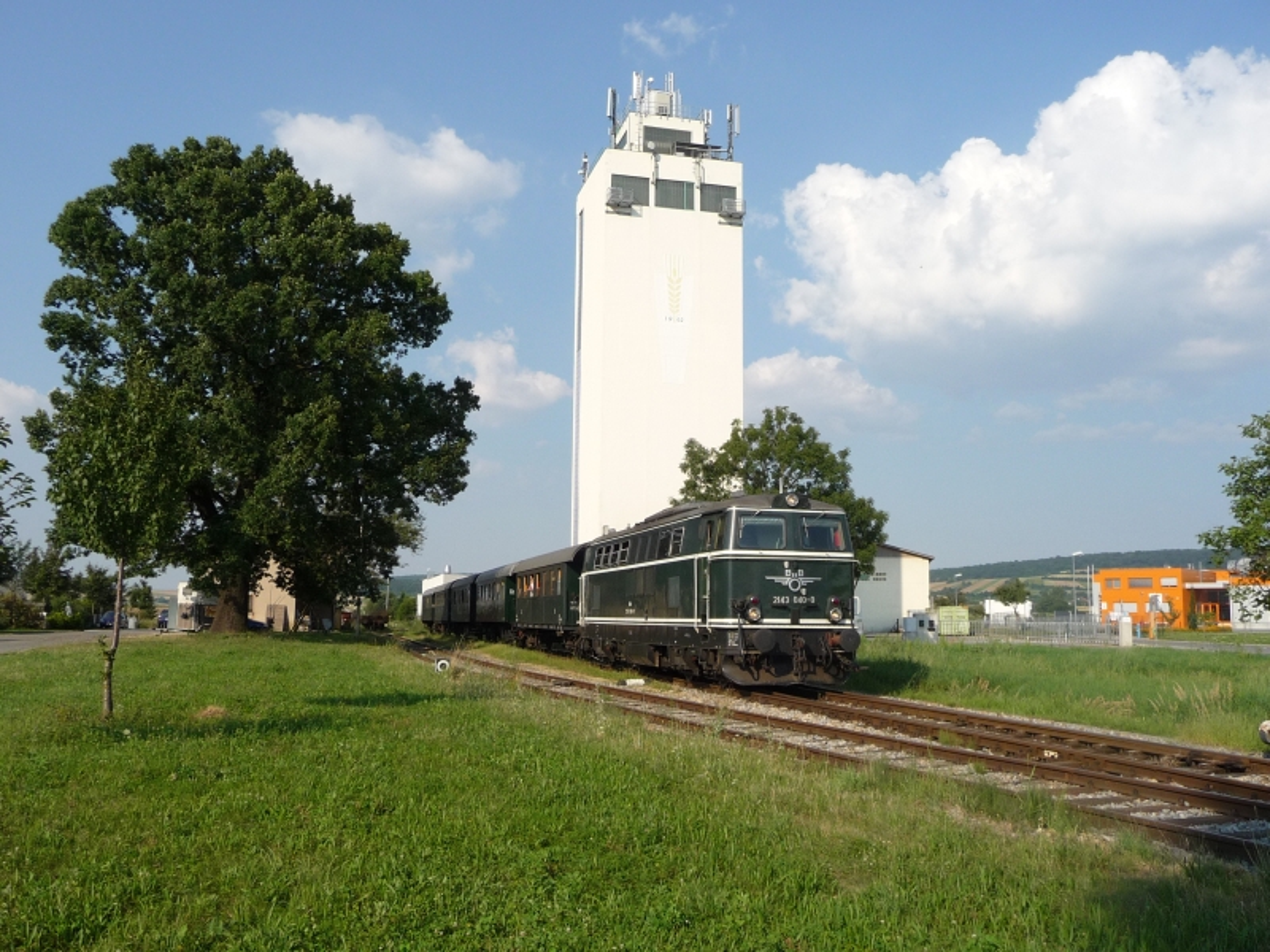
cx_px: 635
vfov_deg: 42.9
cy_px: 476
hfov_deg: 55.4
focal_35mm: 33
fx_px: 1211
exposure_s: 1/1000
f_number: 3.4
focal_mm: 5
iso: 100
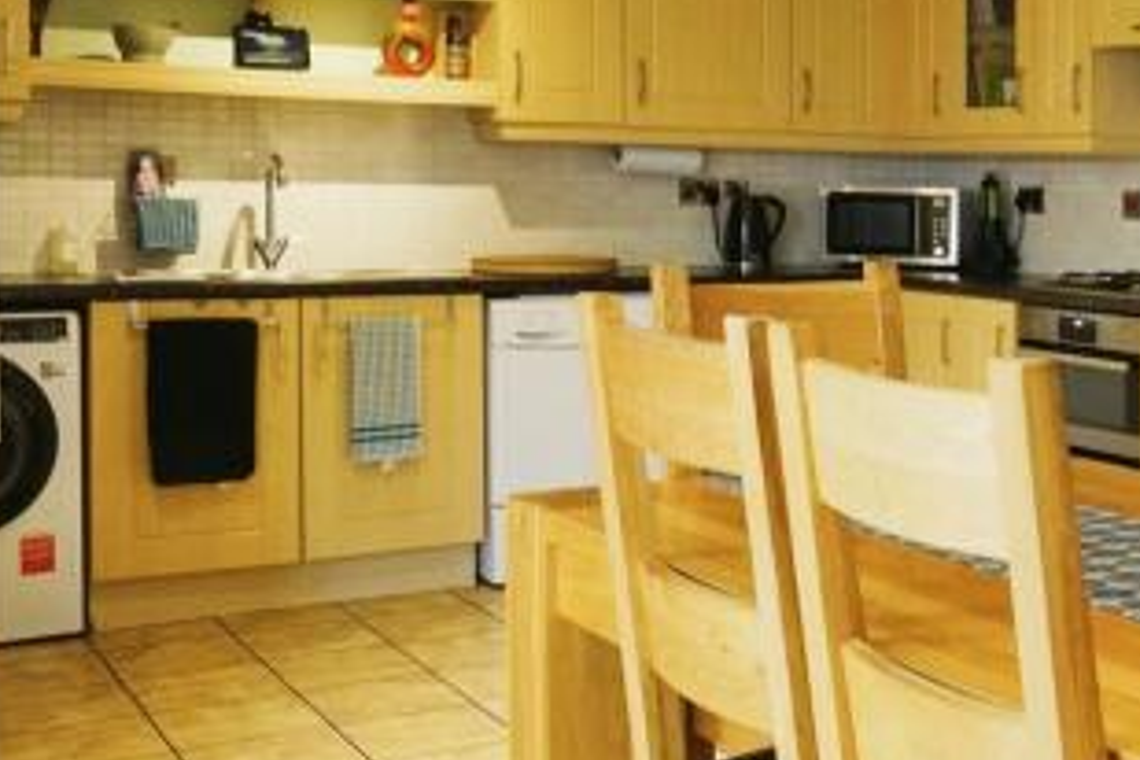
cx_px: 1199
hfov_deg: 33.5
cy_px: 172
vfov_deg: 25.2
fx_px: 1678
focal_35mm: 53
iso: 2000
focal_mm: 16
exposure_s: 1/20
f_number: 11
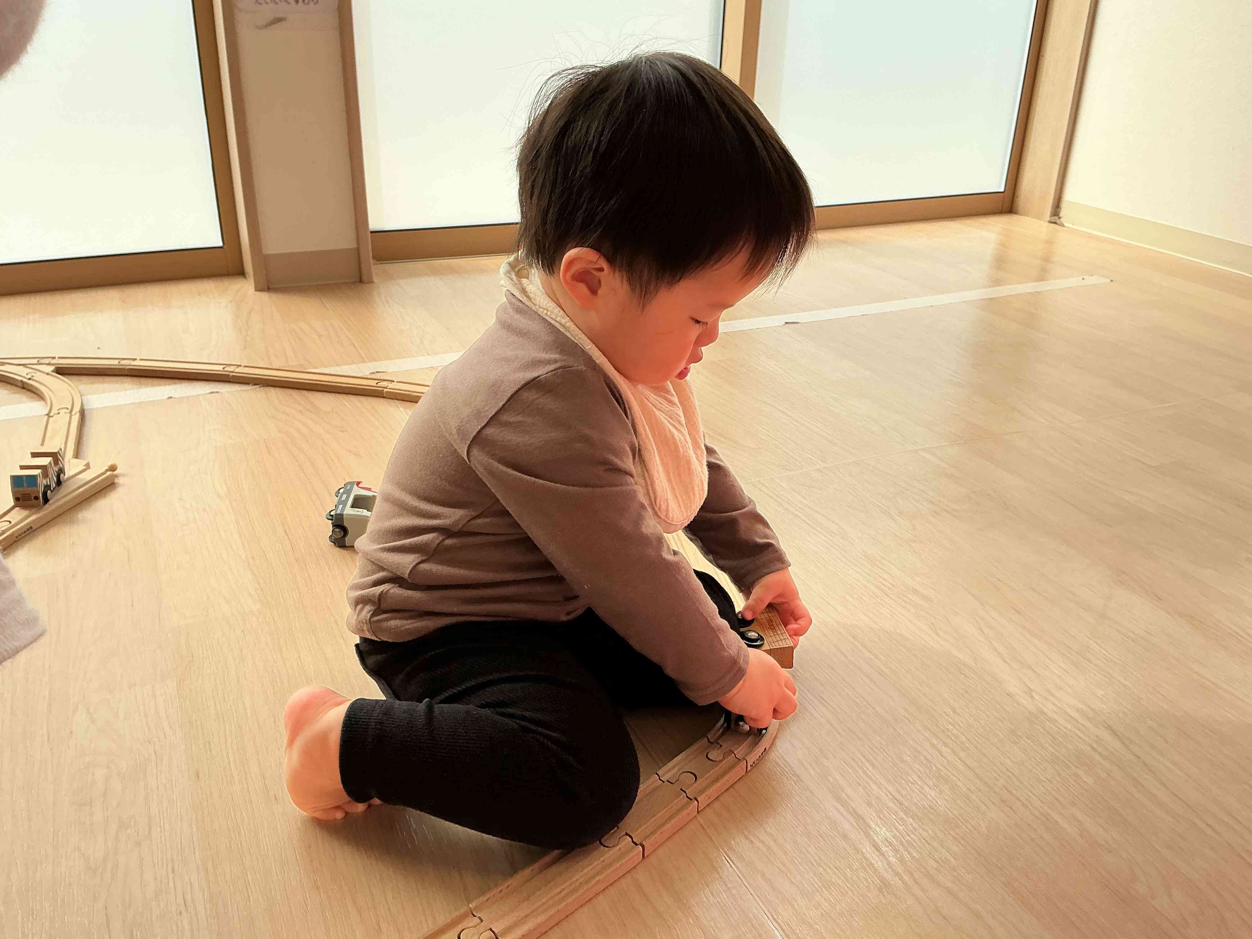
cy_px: 470
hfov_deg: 61.7
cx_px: 626
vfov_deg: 48.2
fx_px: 1049
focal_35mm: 29
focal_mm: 3
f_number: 1.8
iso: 25
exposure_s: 1/674
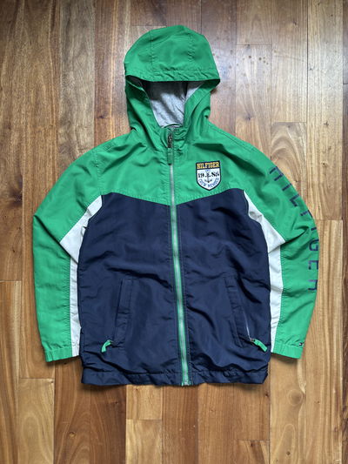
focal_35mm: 26
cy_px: 232
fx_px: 348
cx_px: 174
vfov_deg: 67.3
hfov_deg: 53.1
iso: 125
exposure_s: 1/80
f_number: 1.6
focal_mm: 5.96
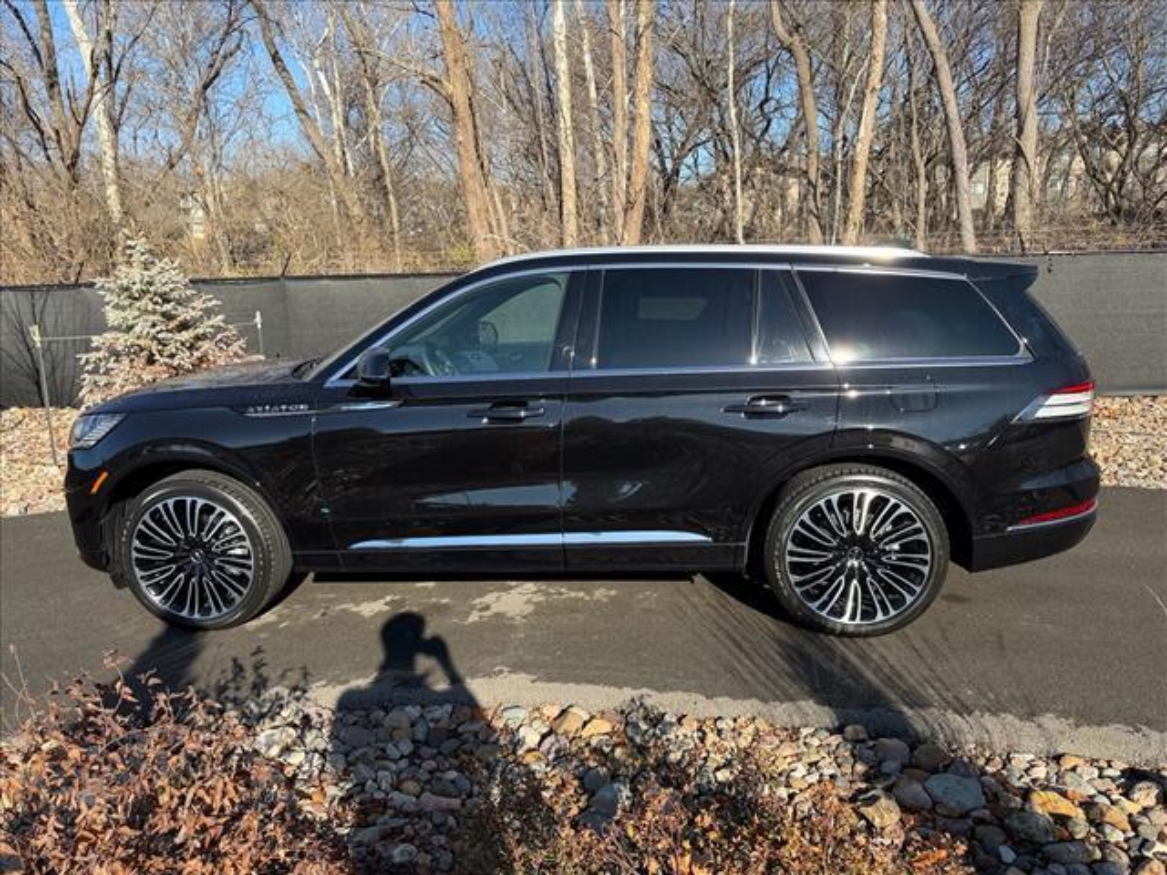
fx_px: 809
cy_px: 438
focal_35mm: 24
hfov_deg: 71.6
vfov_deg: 56.8
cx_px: 584
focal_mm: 6.76
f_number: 1.78
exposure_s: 1/1949
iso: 80
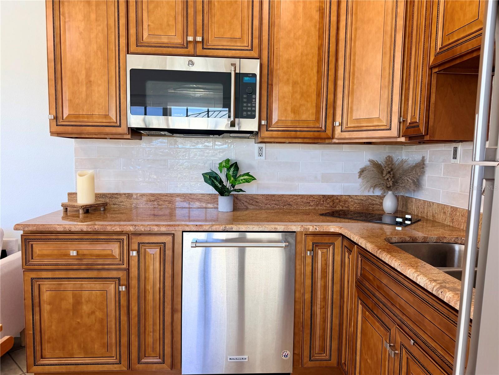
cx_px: 250
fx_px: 346
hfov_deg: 71.6
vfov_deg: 56.8
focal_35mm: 24
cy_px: 188
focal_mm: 6.76
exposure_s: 1/60
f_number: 1.78
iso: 125
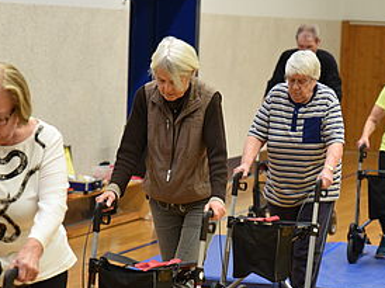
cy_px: 216
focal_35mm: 160
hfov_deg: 12.3
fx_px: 1778
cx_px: 256
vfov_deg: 9.2
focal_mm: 70
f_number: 2.8
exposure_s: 1/60
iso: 800
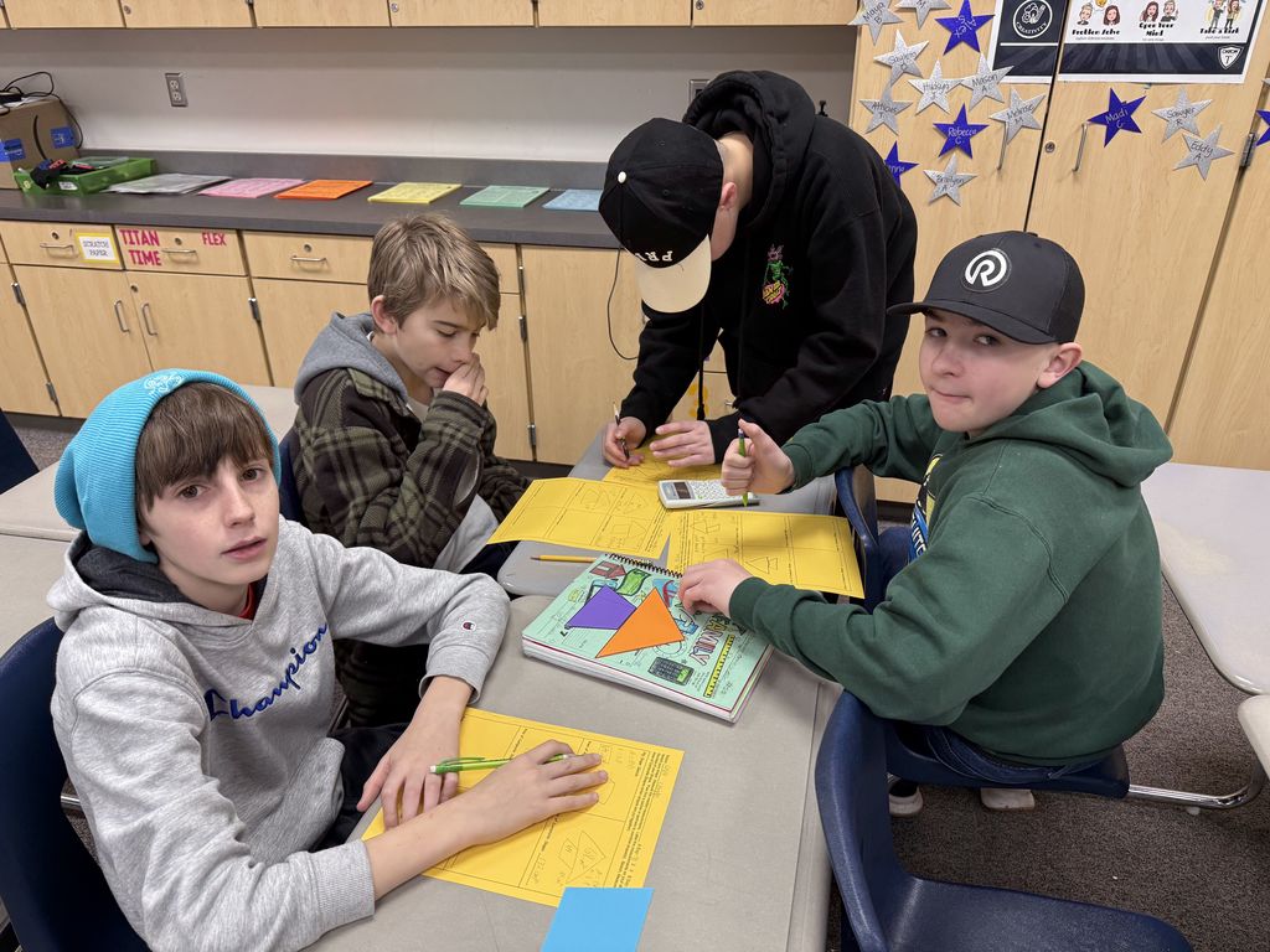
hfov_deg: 71.6
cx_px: 635
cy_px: 476
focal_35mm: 24
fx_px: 881
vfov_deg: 56.8
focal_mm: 6.76
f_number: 1.78
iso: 125
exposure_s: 1/60
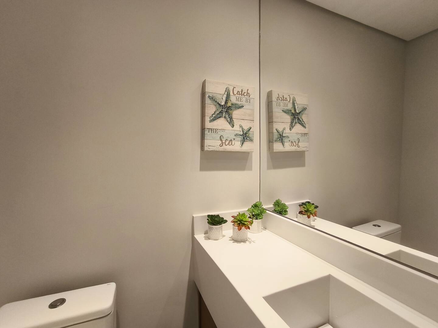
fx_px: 202
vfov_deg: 78.1
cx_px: 219
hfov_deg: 94.5
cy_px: 164
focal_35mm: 16
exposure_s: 1/60
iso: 160
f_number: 2.2
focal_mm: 1.65
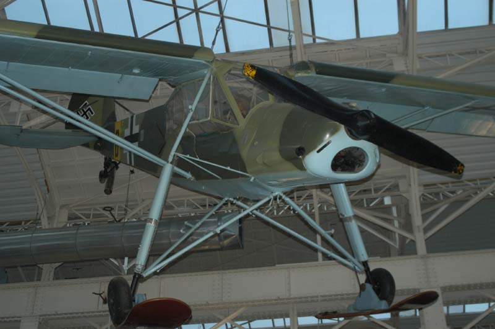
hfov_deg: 36.9
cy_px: 164
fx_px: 742
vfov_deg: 25.0
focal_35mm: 54
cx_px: 248
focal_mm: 36
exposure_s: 1/60
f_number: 4.8
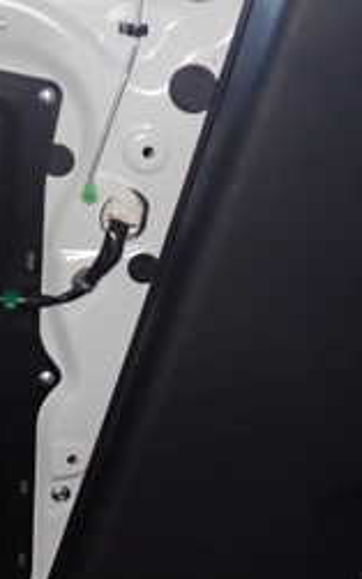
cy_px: 427
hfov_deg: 17.0
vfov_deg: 26.8
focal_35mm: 76
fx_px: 1199
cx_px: 316
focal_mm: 5.4
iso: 500
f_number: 6.3
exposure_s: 1/30
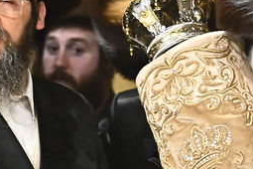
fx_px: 7709
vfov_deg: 1.3
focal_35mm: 1097
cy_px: 108
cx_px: 332
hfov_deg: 1.9
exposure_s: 1/200
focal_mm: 200
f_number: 3.5
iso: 3200
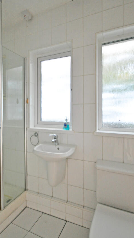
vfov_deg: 89.5
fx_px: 120
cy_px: 116
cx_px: 63
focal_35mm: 19
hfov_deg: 58.3
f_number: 4
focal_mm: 10
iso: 800
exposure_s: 1/4
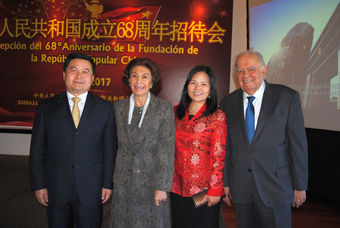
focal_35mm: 34
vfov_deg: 38.5
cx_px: 170
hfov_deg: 55.0
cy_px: 114
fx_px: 326
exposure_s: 1/60
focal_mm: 23
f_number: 3.8
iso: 200
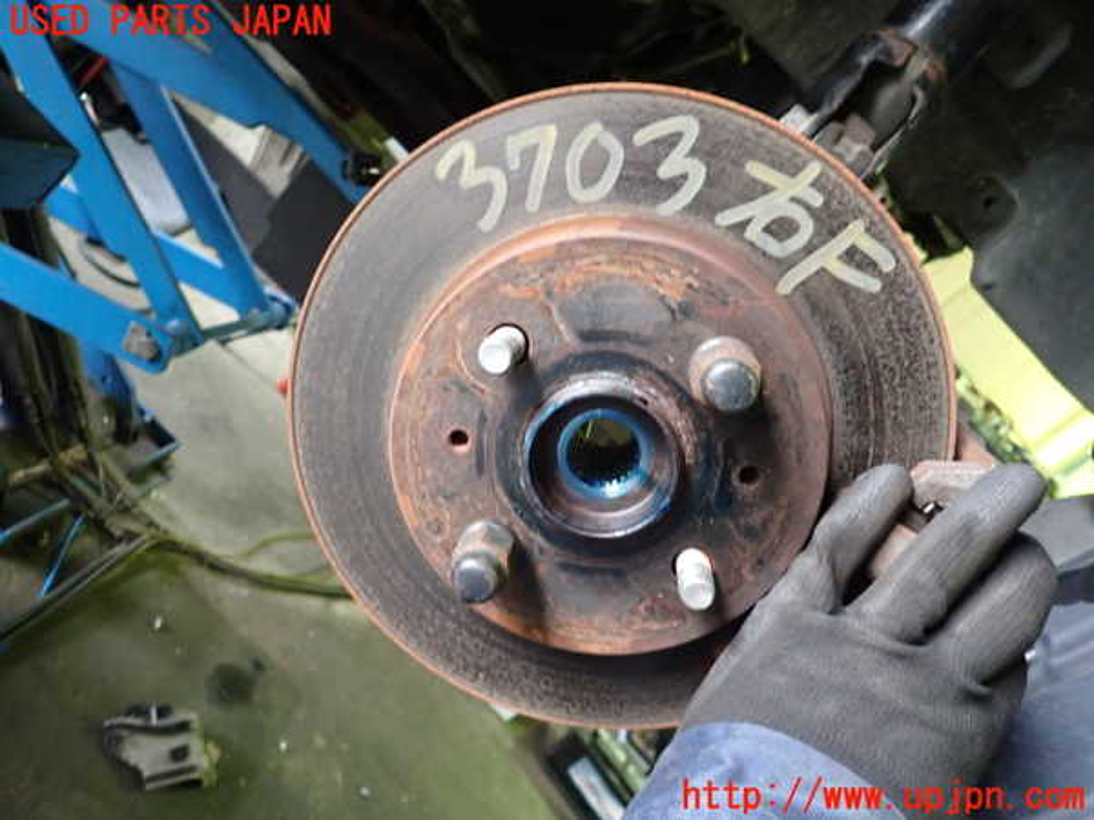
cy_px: 410
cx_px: 547
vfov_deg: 54.9
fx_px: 790
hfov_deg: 69.4
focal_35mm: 25
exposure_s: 1/30
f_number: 2
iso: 500
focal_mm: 4.5
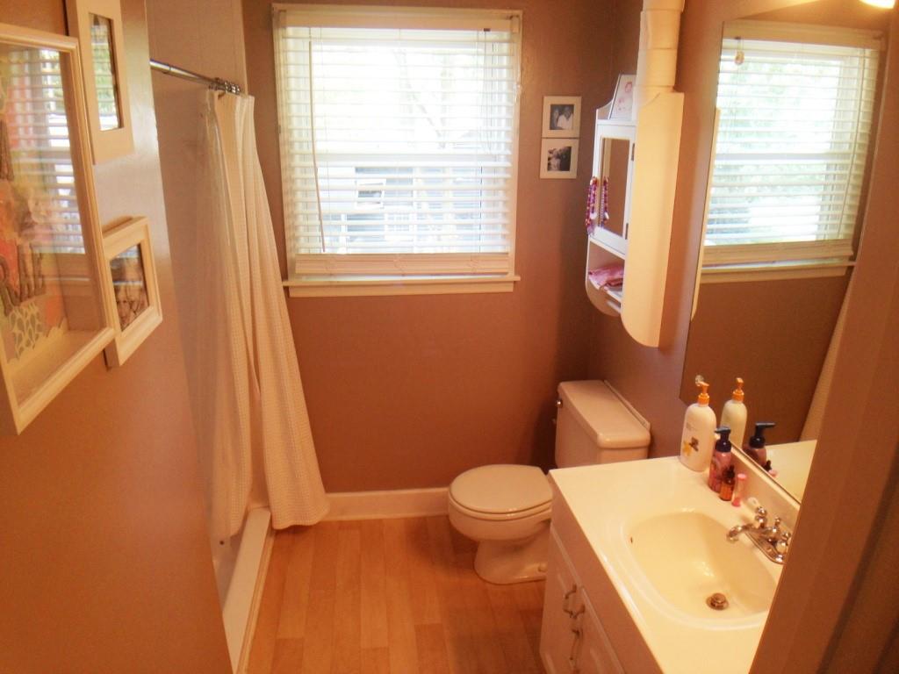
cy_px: 337
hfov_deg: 55.4
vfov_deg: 42.9
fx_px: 857
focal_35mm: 33
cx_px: 450
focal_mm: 4.13
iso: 80
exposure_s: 1/20
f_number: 2.4
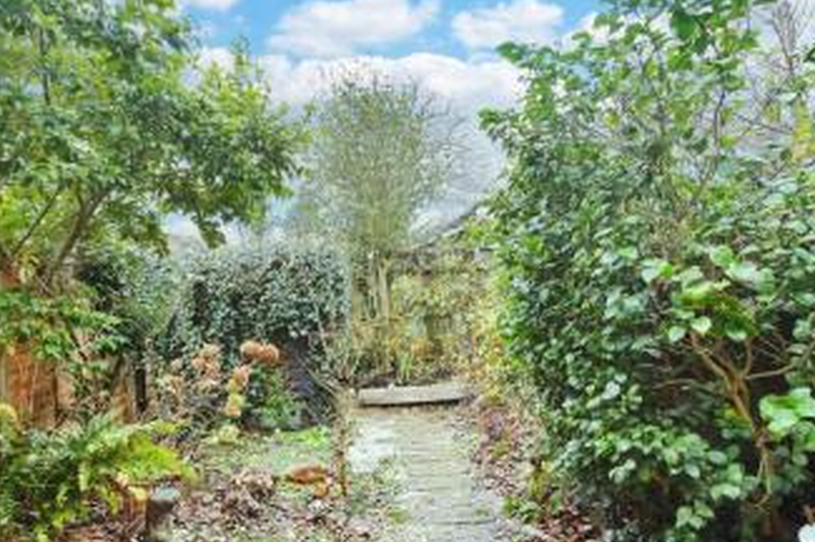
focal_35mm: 22
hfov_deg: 78.6
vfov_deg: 57.1
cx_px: 426
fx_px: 498
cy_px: 292
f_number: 8
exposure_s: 1/2.5
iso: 160
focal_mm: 10
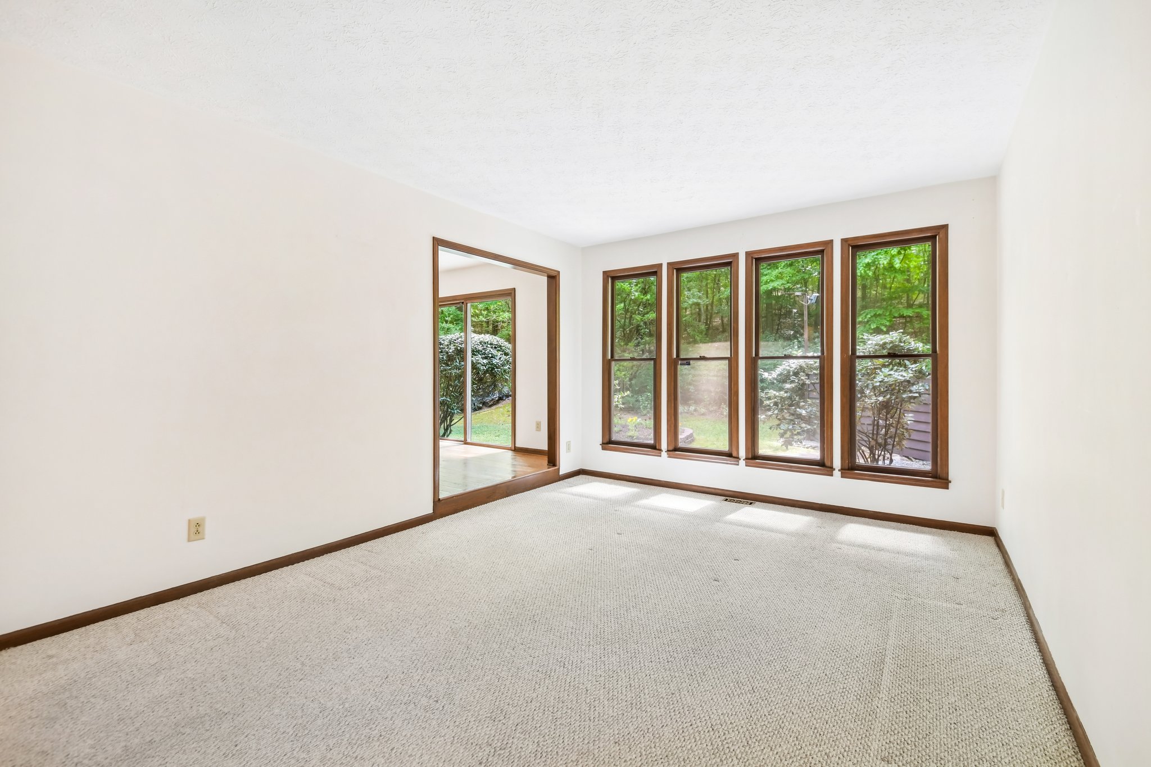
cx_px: 576
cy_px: 384
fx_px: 480
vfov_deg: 77.3
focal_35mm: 15
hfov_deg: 100.4
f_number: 8
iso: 400
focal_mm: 15
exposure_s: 1/8
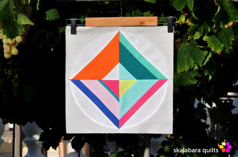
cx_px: 119
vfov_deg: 10.7
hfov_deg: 16.1
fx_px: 841
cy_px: 78
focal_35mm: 128
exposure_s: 1/320
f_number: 9
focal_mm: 85
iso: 200
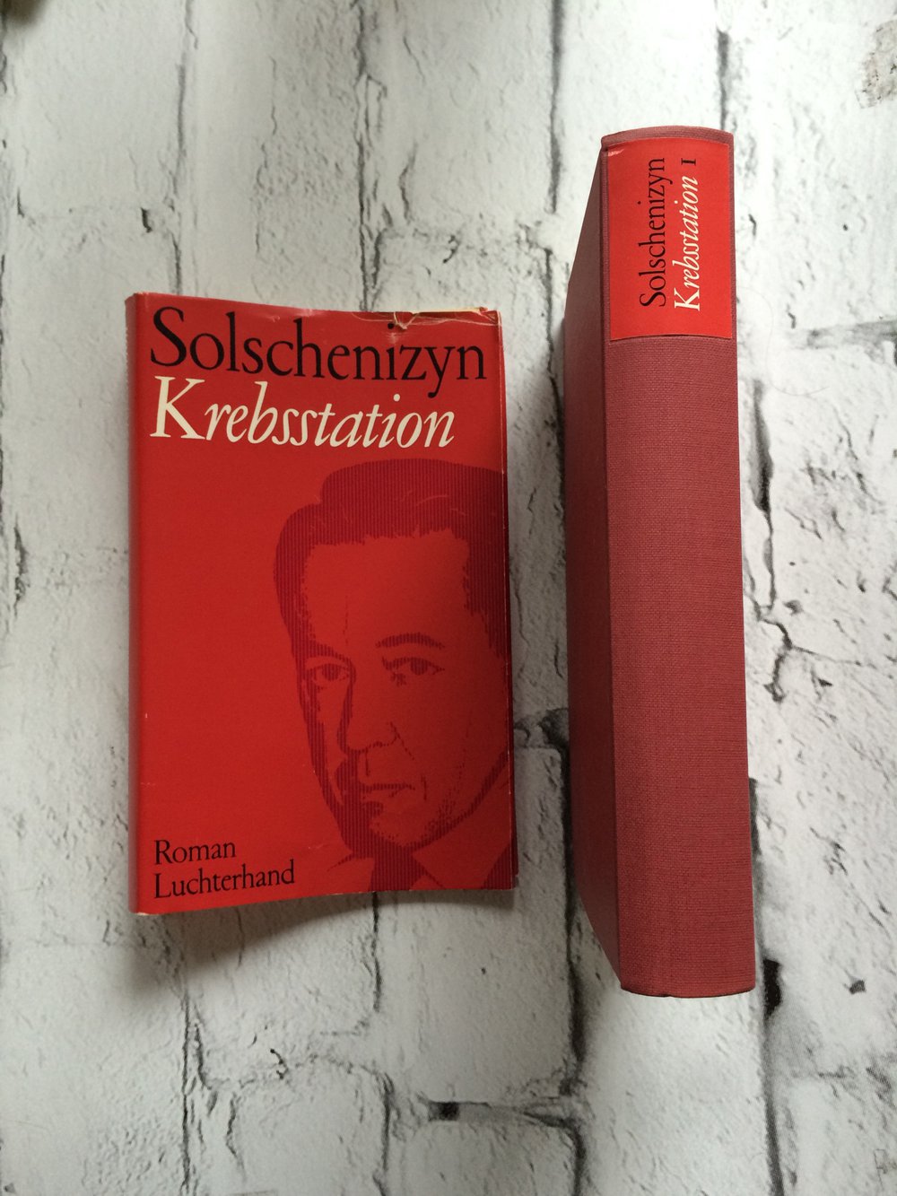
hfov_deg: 48.2
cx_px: 448
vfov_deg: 61.7
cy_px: 598
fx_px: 1002
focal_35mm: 29
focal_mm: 4.15
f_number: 2.2
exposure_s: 1/33
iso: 160
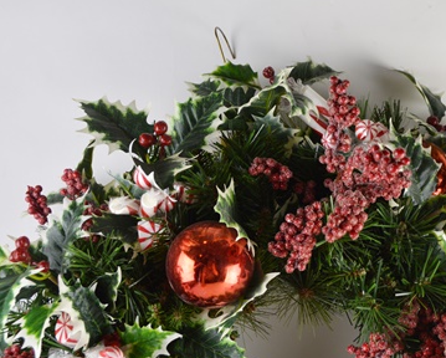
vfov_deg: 32.1
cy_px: 195
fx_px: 621
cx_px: 286
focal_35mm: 47
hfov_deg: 39.2
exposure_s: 1/125
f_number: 5.6
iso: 400
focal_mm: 20
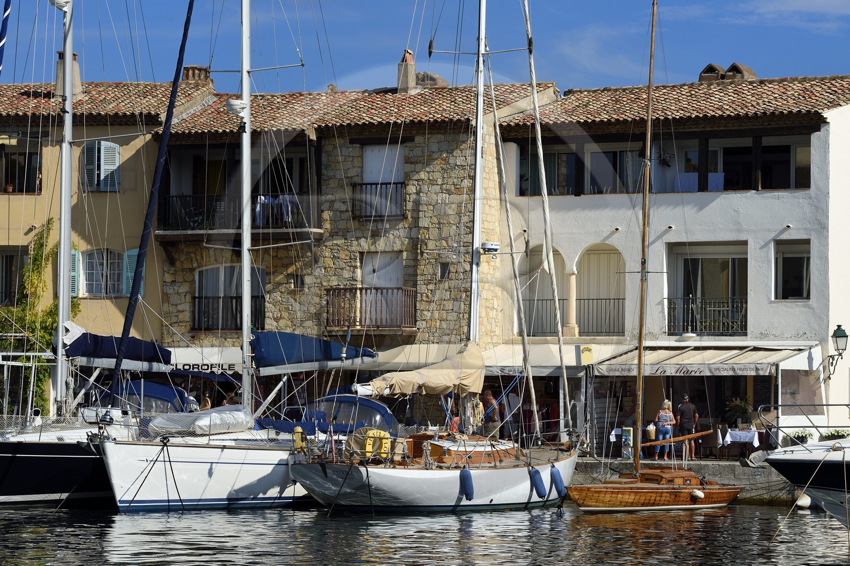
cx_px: 425
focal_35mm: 112
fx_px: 2644
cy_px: 283
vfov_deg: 12.2
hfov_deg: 18.3
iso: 200
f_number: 11
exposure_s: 1/320
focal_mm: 112
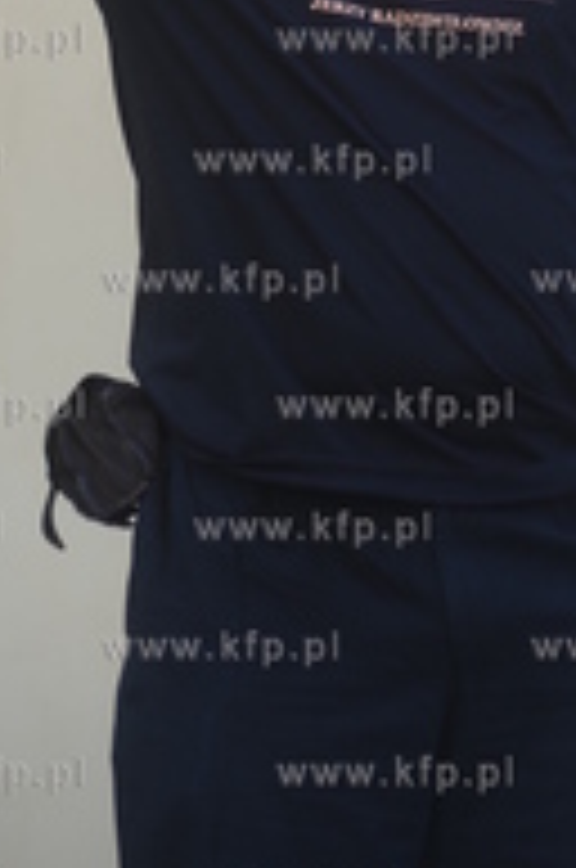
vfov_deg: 5.0
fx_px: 9995
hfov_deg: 3.3
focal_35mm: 415
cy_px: 31
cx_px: 252
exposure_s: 1/100
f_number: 5.6
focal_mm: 200
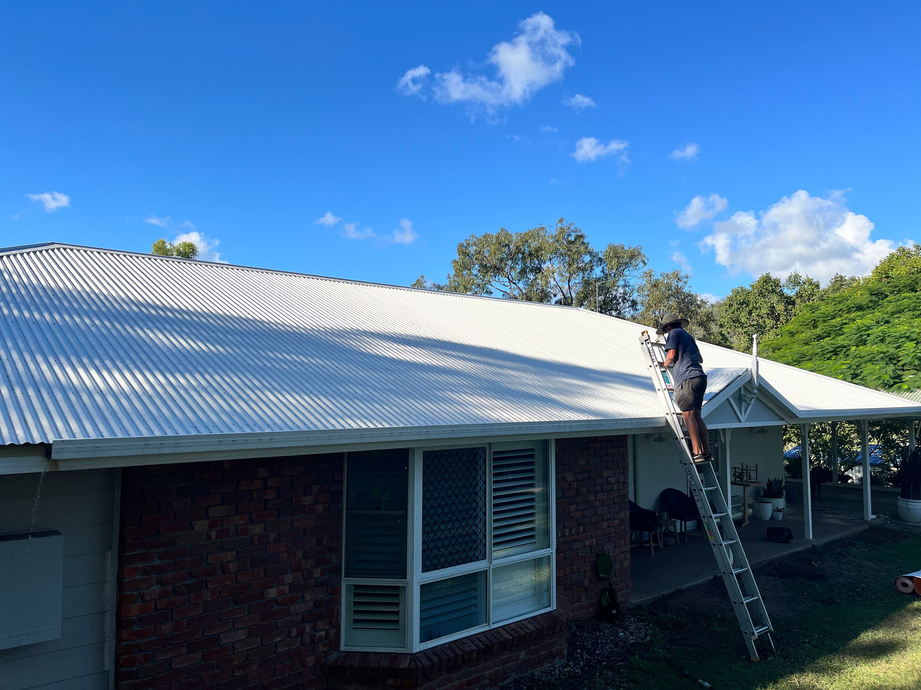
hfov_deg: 67.3
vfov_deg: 53.1
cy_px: 345
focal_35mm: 26
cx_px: 460
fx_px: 692
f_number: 1.6
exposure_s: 1/2967
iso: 50
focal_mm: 5.1
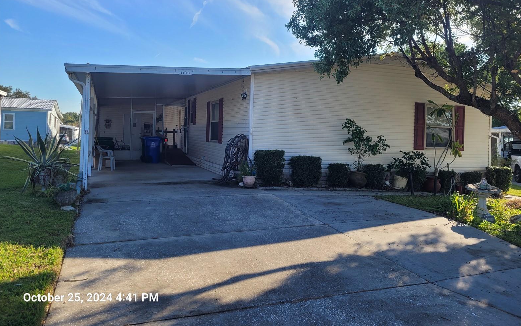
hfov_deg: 66.5
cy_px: 133
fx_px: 398
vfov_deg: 44.3
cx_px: 263
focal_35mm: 28
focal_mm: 5.4
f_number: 1.8
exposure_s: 1/1376
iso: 40
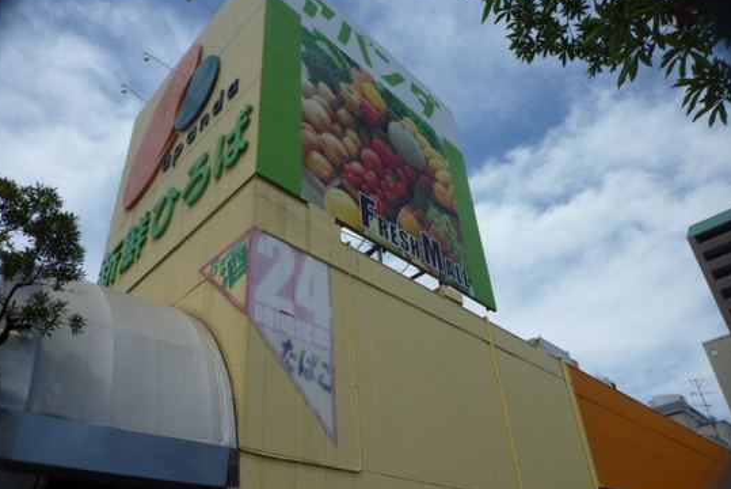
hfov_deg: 67.3
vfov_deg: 47.9
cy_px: 266
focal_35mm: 27
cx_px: 359
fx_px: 549
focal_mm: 4.4
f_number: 4.5
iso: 100
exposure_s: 1/800
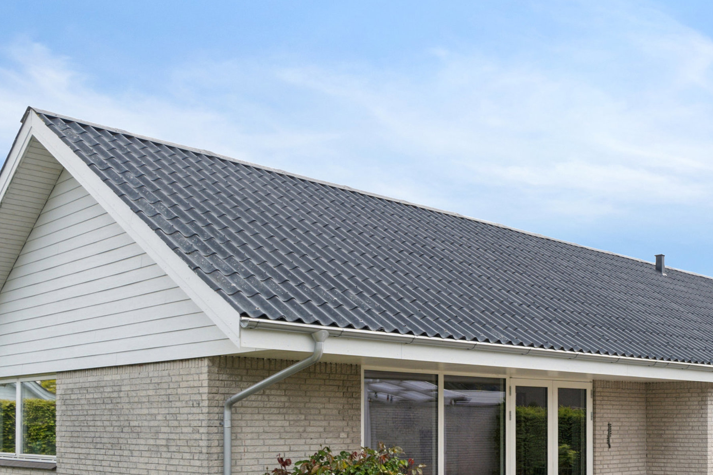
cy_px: 442
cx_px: 625
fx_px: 891
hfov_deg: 40.7
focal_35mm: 45
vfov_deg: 28.5
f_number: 8
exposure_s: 1/80
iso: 200
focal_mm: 14
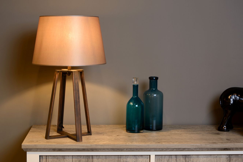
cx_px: 122
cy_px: 81
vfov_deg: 23.4
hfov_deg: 34.5
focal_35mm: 58
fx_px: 392
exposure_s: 1/1.6
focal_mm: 58
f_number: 8
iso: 100
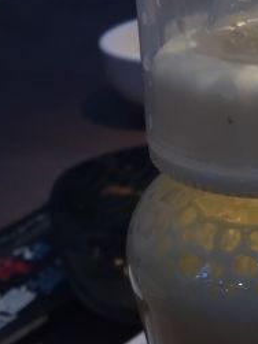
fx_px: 806
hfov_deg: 17.7
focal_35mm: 81
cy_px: 275
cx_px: 260
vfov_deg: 23.8
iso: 125
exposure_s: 1/33
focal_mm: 4.15
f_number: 2.2
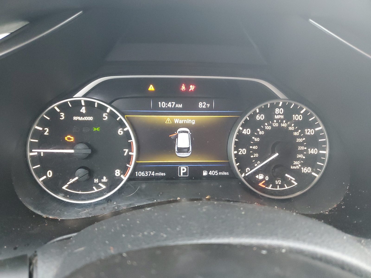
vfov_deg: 53.1
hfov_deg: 67.3
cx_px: 186
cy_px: 139
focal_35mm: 26
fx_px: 279
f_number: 1.5
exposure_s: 1/60.2
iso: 329
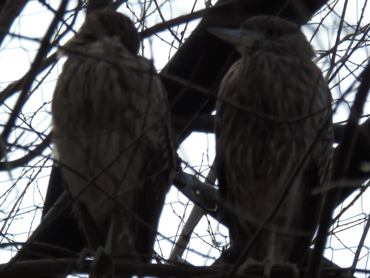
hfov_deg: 6.1
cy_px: 139
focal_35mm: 326
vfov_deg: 4.6
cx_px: 185
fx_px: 3485
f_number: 5
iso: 64
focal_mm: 60.4
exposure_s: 1/500
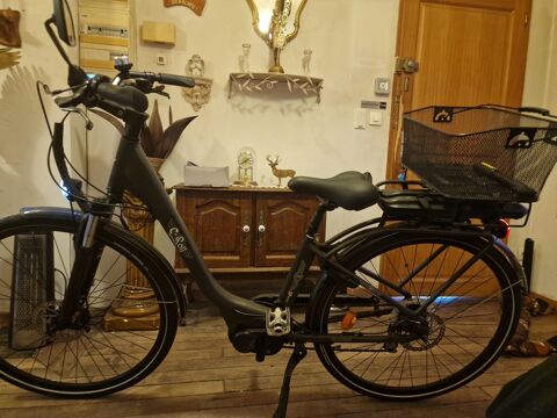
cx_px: 278
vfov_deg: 58.9
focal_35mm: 23
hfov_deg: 73.9
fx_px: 370
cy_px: 209
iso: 640
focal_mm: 6.4
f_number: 1.8
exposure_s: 1/25
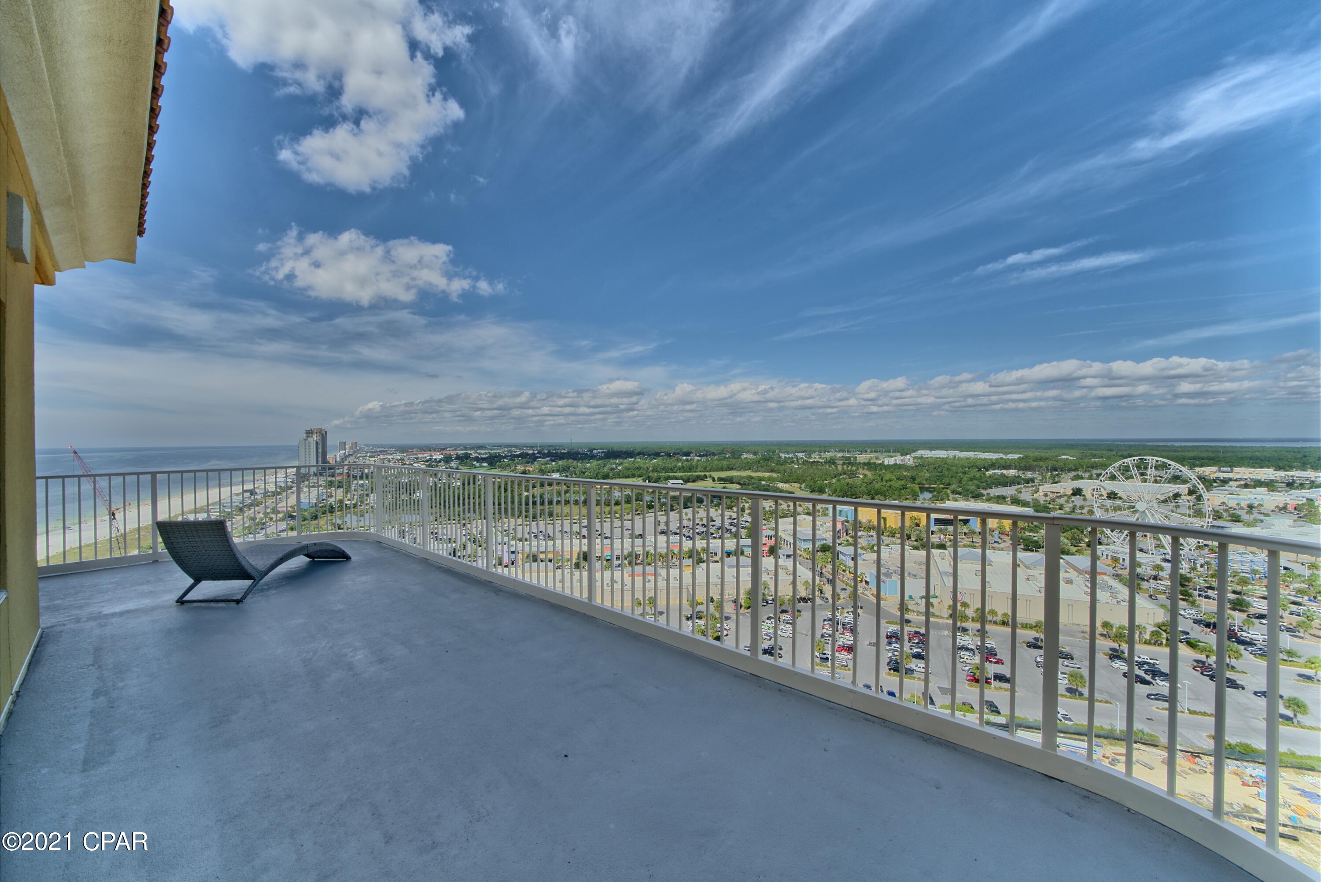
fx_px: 440
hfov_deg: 112.6
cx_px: 660
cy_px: 441
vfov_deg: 90.0
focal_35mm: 12
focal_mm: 12
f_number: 19
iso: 200
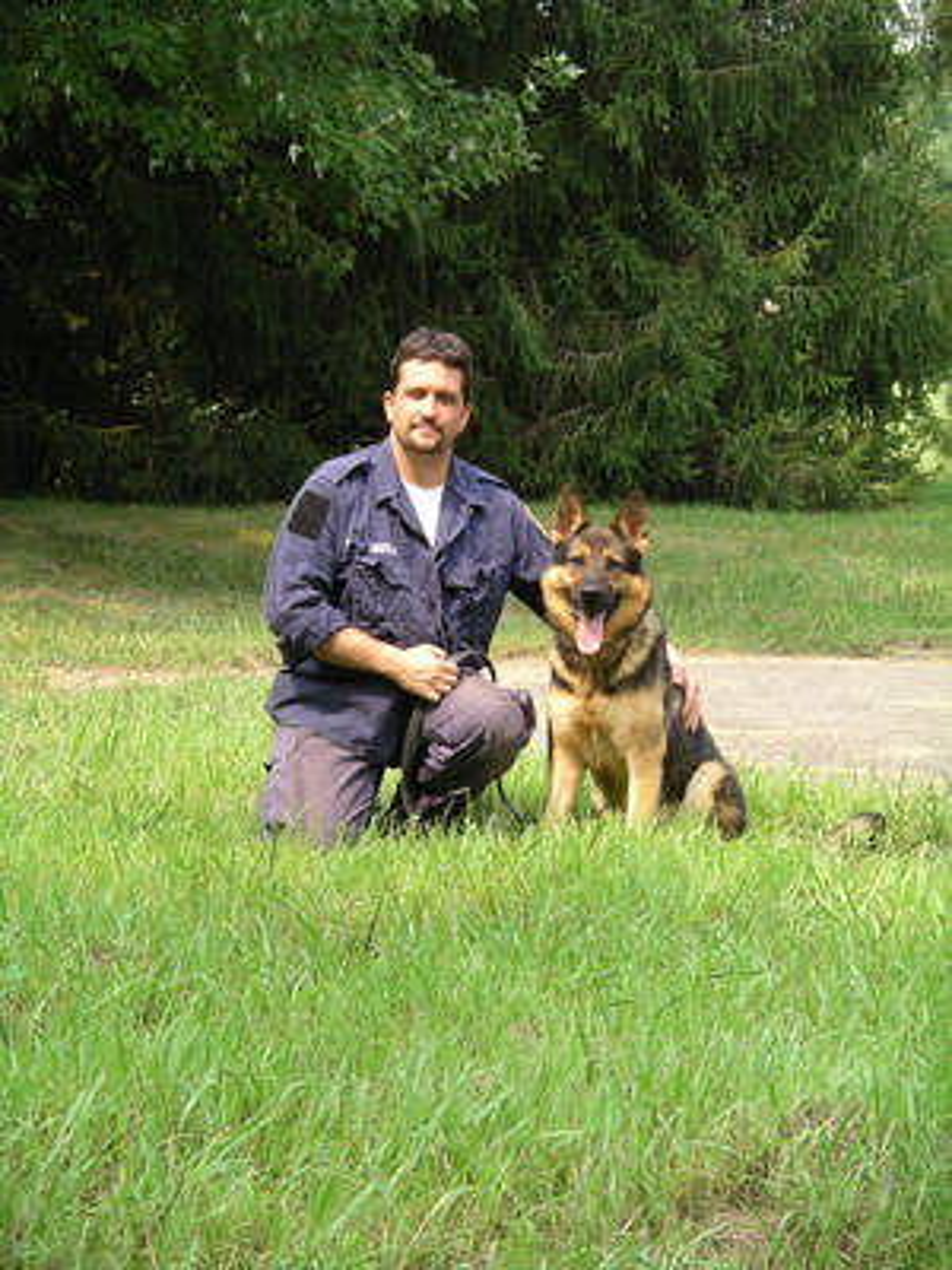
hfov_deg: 15.1
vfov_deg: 20.0
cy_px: 635
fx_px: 3594
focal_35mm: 98
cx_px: 476
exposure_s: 1/230
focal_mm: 20.4
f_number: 3.8
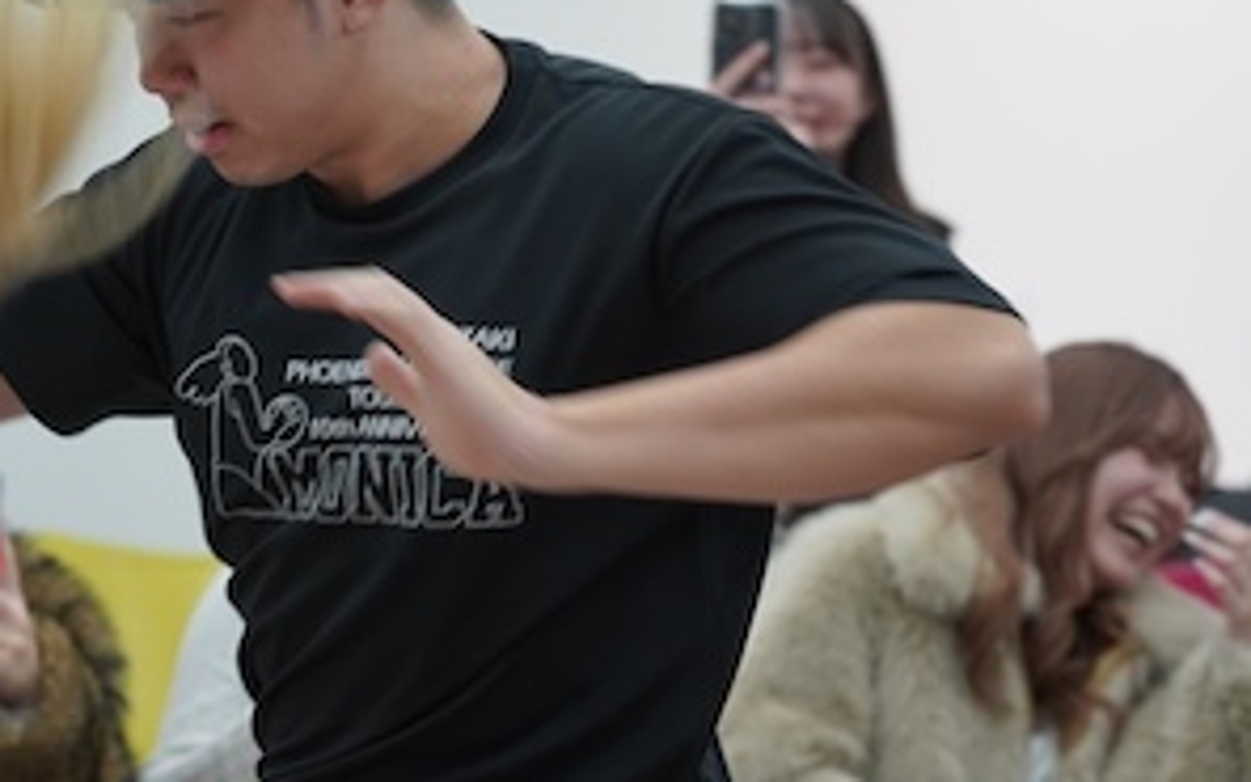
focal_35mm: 215
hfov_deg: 9.7
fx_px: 7330
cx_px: 338
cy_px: 437
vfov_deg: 6.1
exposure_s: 1/160
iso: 1250
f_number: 5
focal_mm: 125
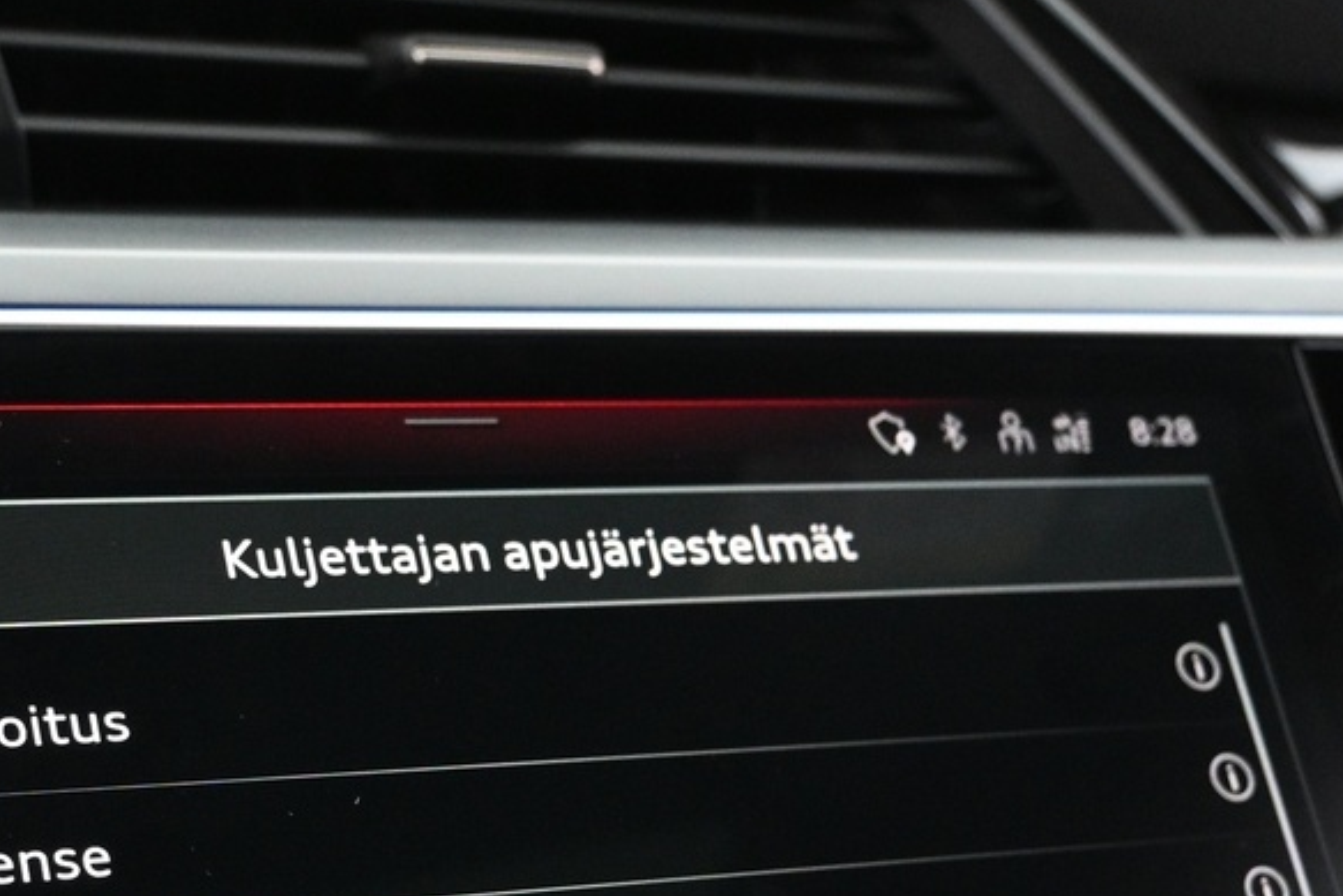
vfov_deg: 17.3
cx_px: 405
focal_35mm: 77
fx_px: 2876
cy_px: 882
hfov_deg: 26.1
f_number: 3.8
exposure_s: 1/25
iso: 1600
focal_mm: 18.5
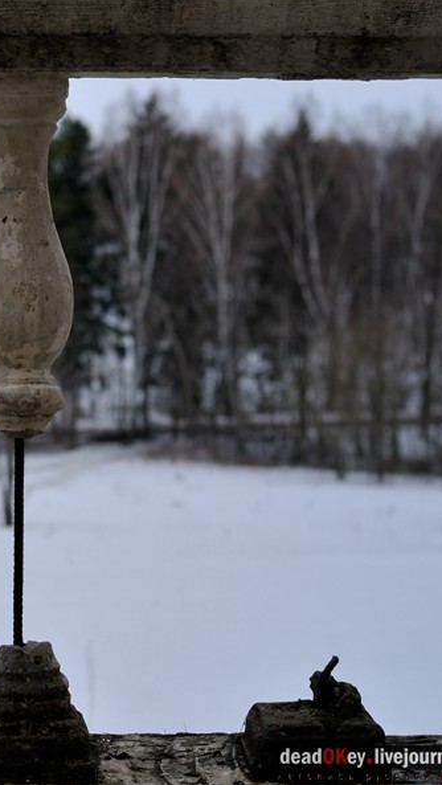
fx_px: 2477
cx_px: -78
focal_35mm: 119
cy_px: 391
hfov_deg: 10.1
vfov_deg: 18.0
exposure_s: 1/800
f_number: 4.5
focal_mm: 50
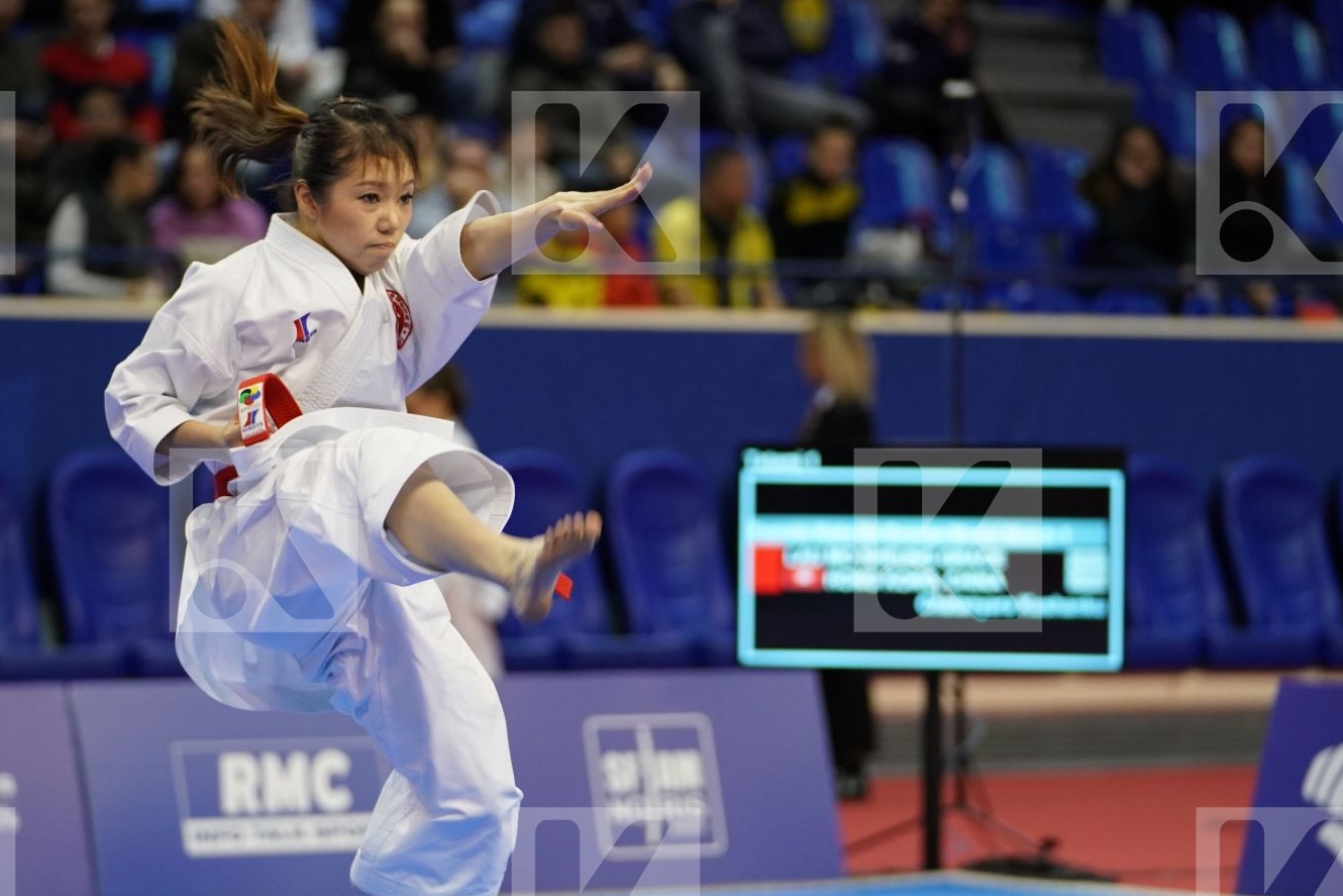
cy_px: 540
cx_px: 606
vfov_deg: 7.5
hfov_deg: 11.2
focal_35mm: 184
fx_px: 6864
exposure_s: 1/500
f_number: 2.8
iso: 2000
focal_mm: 136
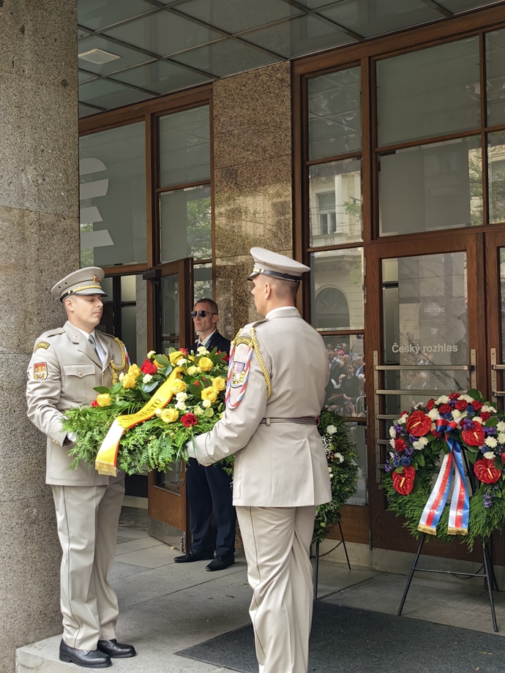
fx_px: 856
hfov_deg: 32.9
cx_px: 252
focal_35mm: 44
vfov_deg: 42.9
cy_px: 336
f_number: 2
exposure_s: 1/134
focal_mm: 5.75
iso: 50
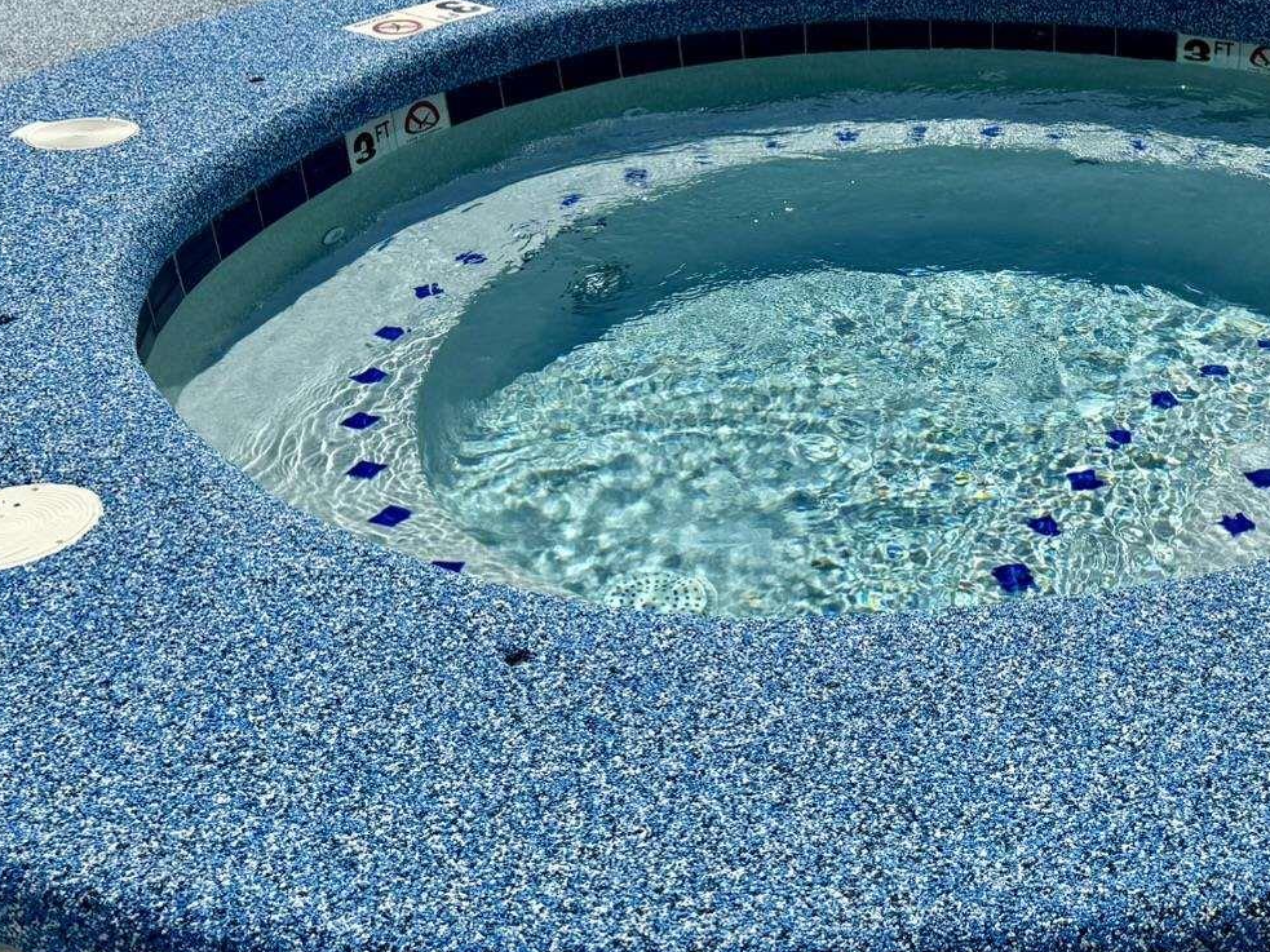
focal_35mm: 50
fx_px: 1834
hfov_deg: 36.9
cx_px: 1018
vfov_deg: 28.8
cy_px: 283
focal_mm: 6.76
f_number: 1.78
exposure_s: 1/11905
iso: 80
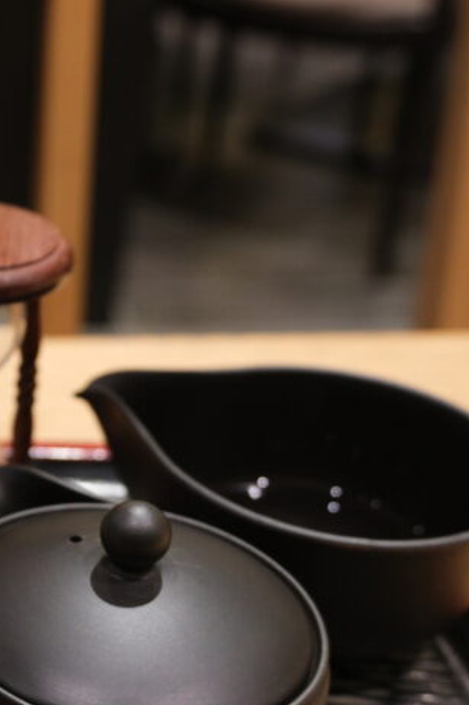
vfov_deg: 31.3
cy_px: 447
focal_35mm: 64
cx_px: -241
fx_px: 1252
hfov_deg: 18.7
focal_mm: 19.6
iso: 1250
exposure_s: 1/100
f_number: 3.1
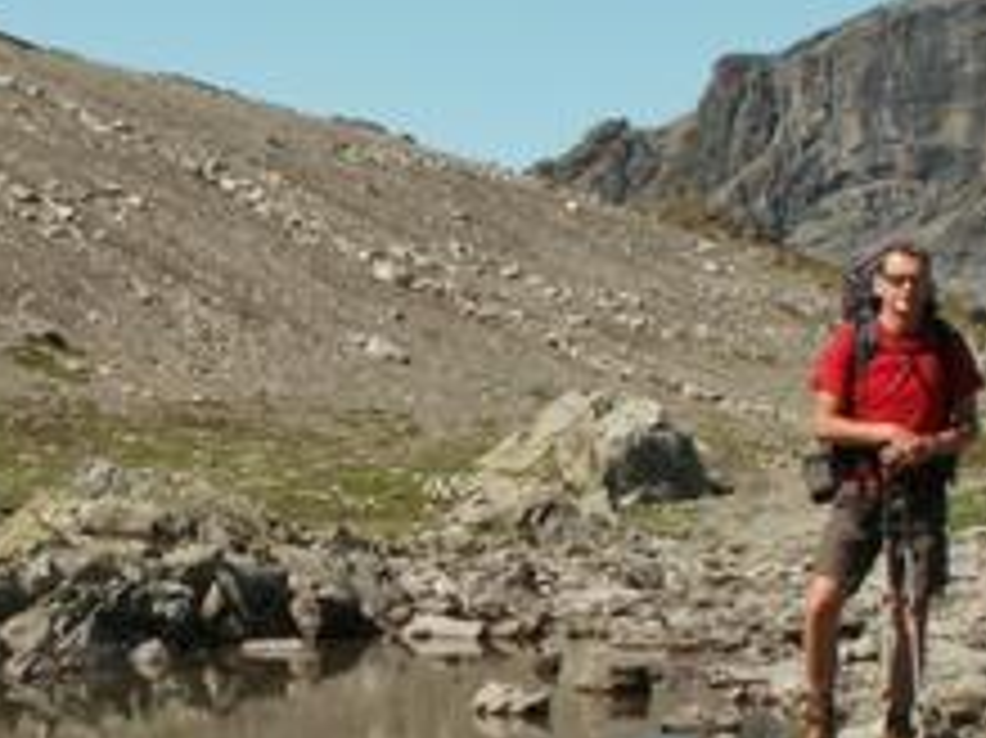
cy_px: 468
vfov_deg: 10.1
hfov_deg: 13.5
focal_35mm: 146
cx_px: 266
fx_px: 4156
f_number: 8
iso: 50
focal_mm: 8.27
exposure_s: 1/200
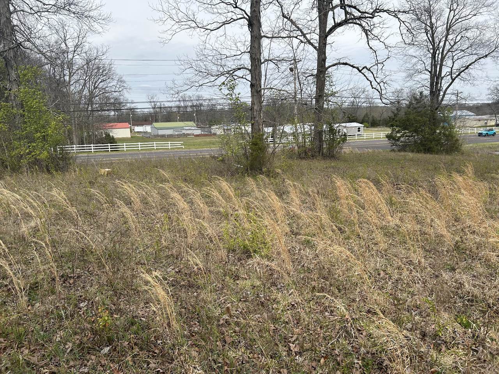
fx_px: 375
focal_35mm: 26
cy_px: 187
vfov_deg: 53.1
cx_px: 250
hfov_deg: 67.3
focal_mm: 5.7
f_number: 1.5
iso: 50
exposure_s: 1/2695
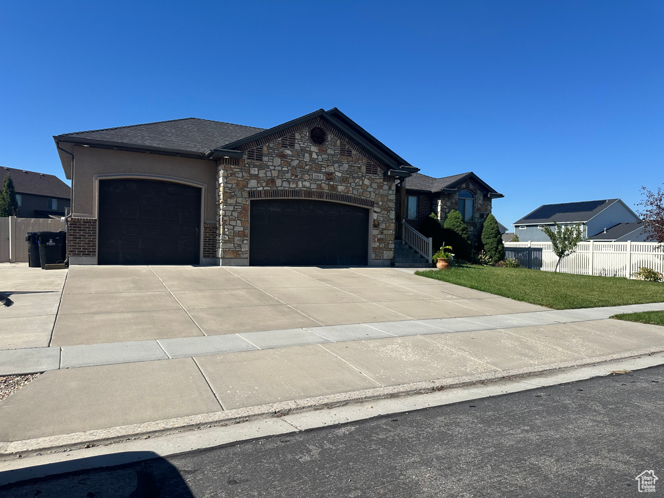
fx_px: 460
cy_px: 249
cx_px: 332
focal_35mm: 24
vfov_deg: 56.8
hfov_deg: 71.6
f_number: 1.78
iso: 80
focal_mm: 6.86
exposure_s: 1/5525
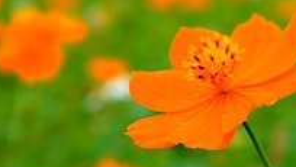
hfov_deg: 9.9
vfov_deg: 5.6
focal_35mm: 217
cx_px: 152
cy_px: 120
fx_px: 1704
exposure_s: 1/250
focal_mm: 44
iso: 400
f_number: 5.6
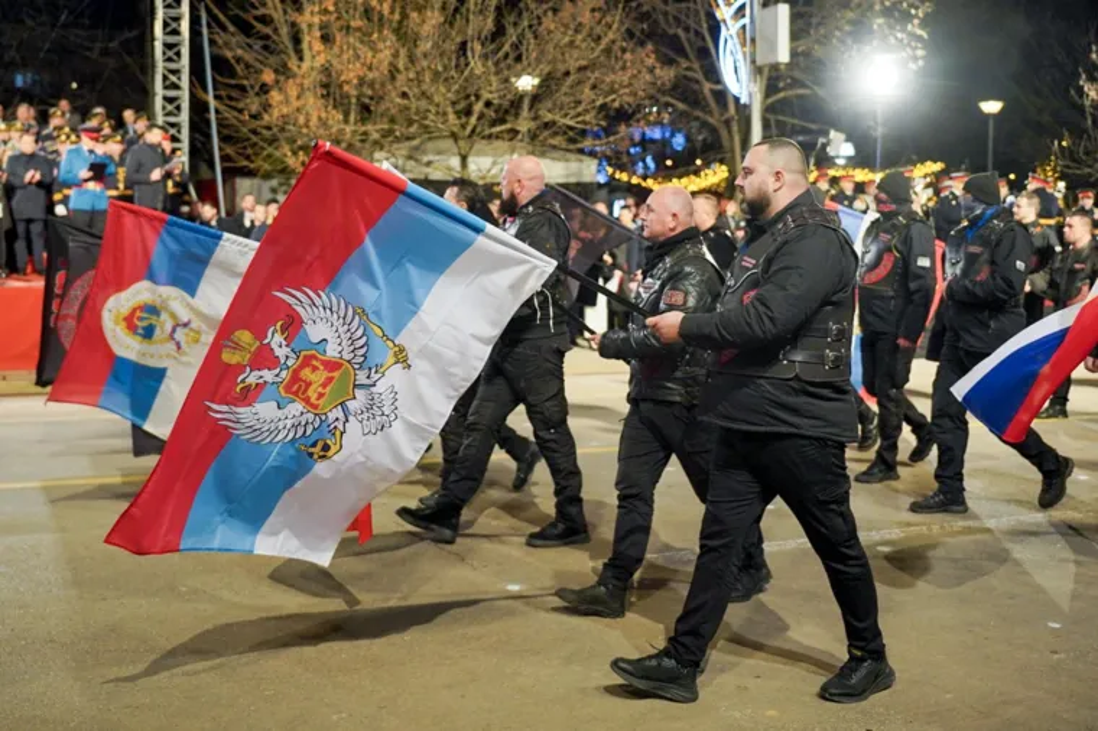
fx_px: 854
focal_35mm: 28
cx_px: 549
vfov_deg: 46.4
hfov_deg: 65.5
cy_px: 366
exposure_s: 1/320
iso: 500
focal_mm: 28
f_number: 1.8
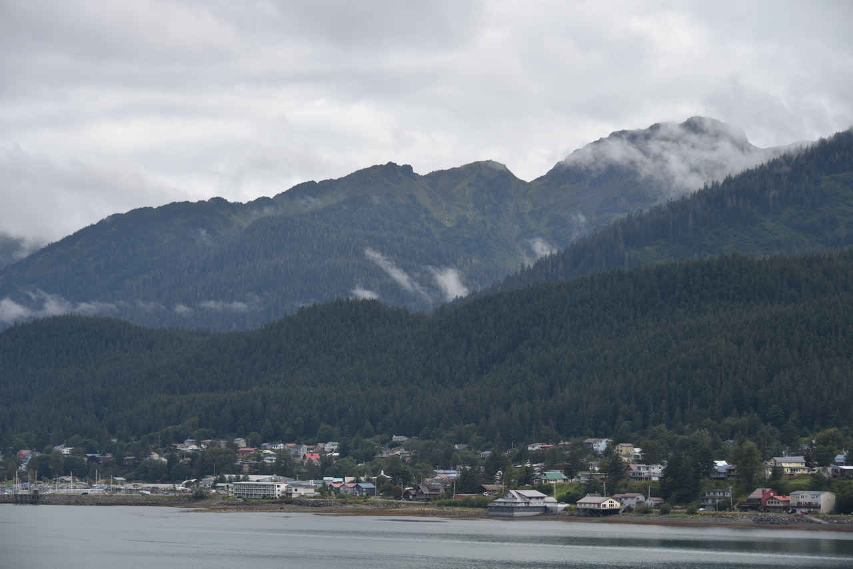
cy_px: 284
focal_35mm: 90
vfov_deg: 15.2
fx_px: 2133
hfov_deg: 22.6
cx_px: 426
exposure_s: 1/200
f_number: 5.6
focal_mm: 90
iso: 100
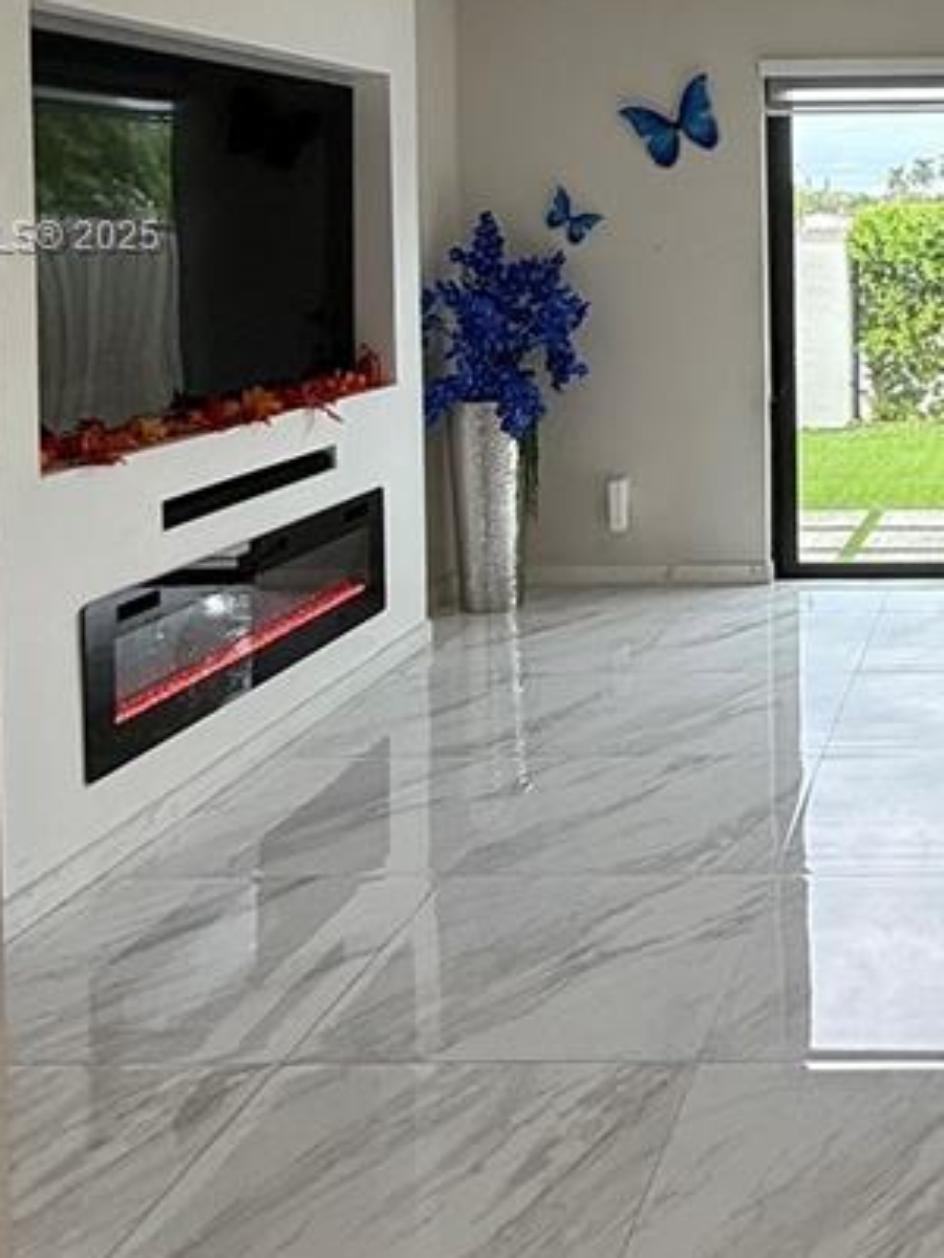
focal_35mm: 42
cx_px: 1001
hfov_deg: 31.1
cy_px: 239
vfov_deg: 42.6
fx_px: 1527
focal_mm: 2.22
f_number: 2.2
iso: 64
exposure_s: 1/120
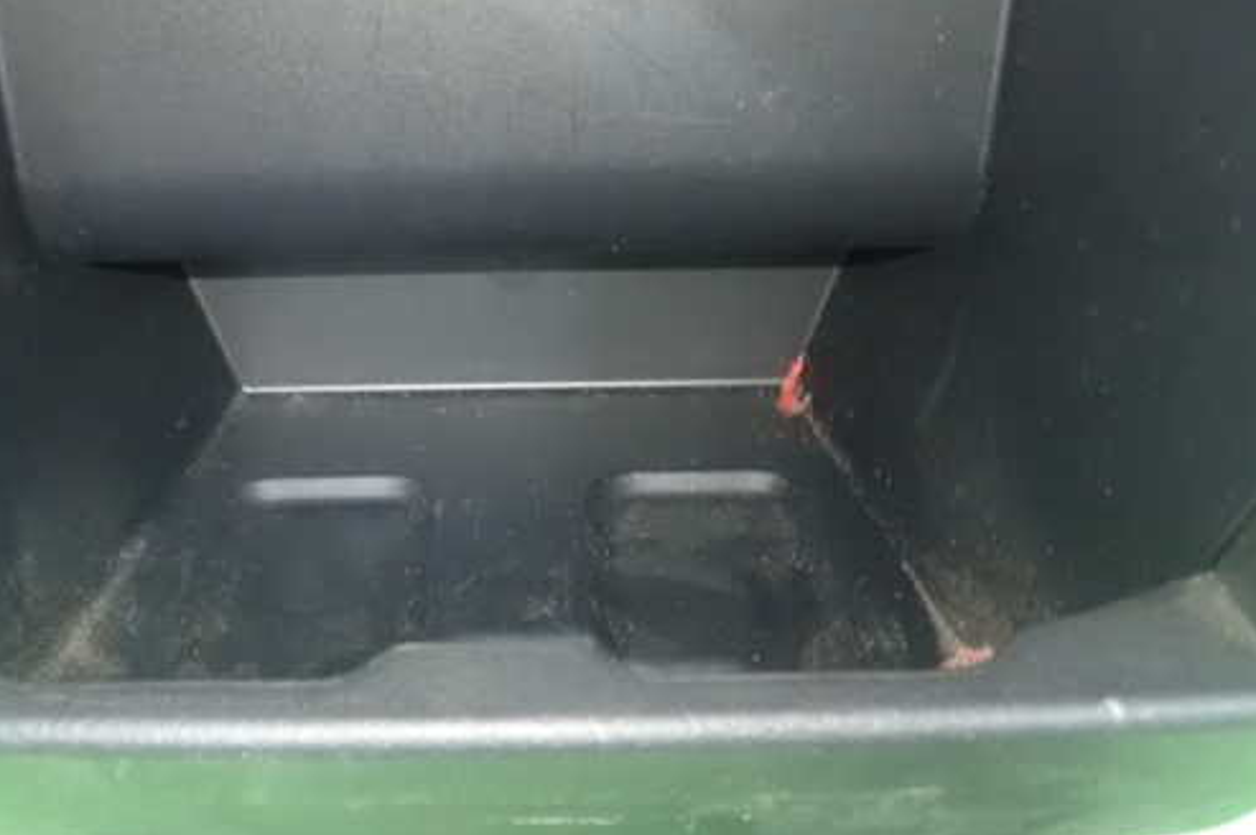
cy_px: 440
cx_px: 497
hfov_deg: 50.4
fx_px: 1325
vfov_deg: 35.0
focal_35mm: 38
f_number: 2.3
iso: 1600
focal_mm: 5.5
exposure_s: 1/20
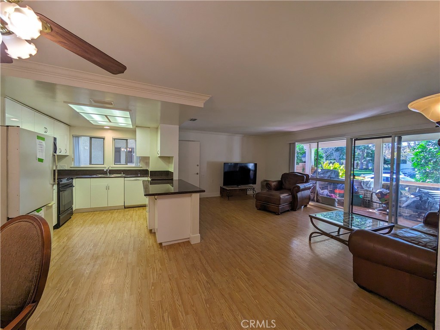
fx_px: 178
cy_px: 165
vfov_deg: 85.7
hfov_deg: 102.0
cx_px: 220
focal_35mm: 14
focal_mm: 1.83
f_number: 2.2
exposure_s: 1/137
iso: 49
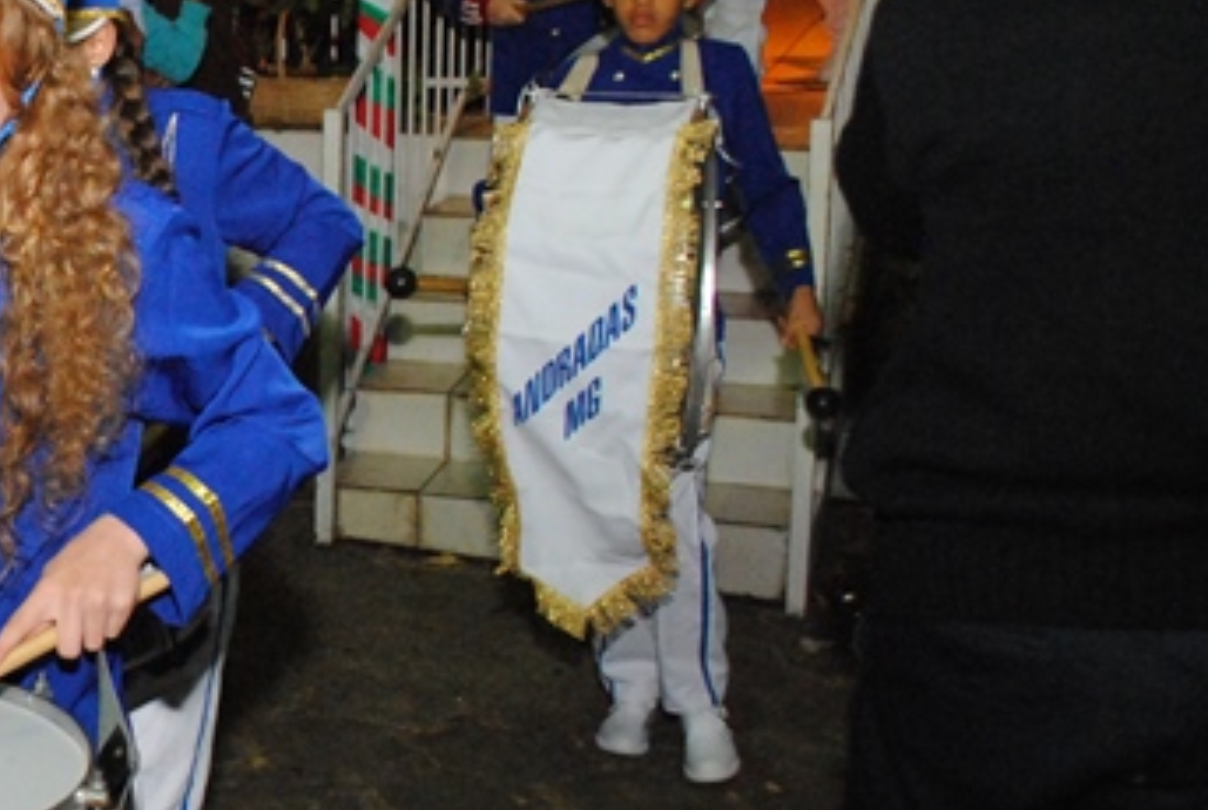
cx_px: -169
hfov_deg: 26.2
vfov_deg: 19.5
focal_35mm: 70
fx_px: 2353
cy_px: 335
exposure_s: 1/80
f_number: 5
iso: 1600
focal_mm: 20
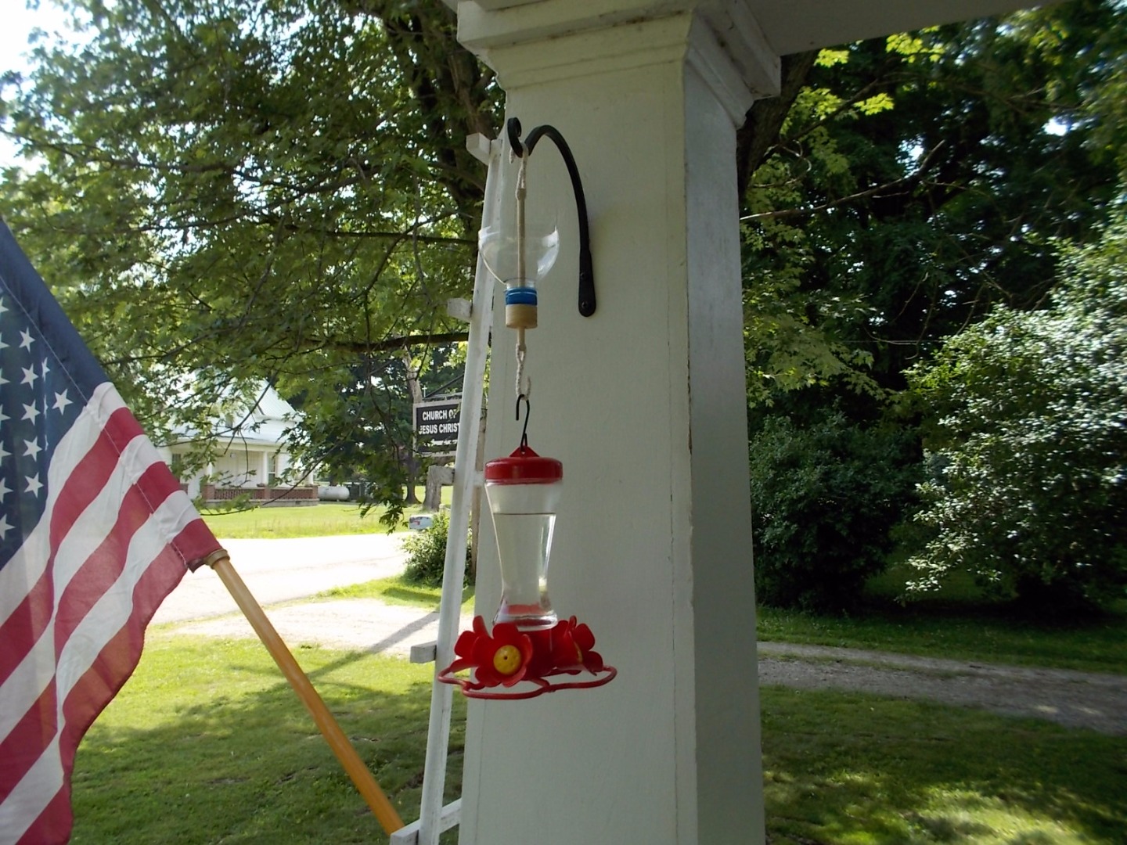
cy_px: 422
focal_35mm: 29
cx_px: 564
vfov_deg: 48.2
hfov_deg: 61.7
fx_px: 944
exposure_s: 1/320
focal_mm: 4.1
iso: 80
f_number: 3.3
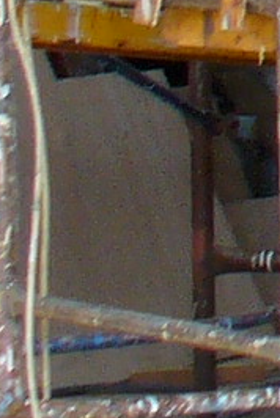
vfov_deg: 4.7
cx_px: 1436
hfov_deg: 3.1
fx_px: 4887
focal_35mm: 420
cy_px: -770
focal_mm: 7
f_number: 2.9
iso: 100
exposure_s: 1/40
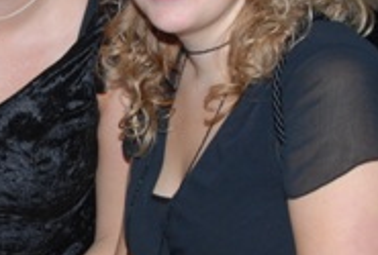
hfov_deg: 14.0
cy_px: 155
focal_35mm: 145
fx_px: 1529
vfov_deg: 9.5
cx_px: 55
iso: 200
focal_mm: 28
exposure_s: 1/60
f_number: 5
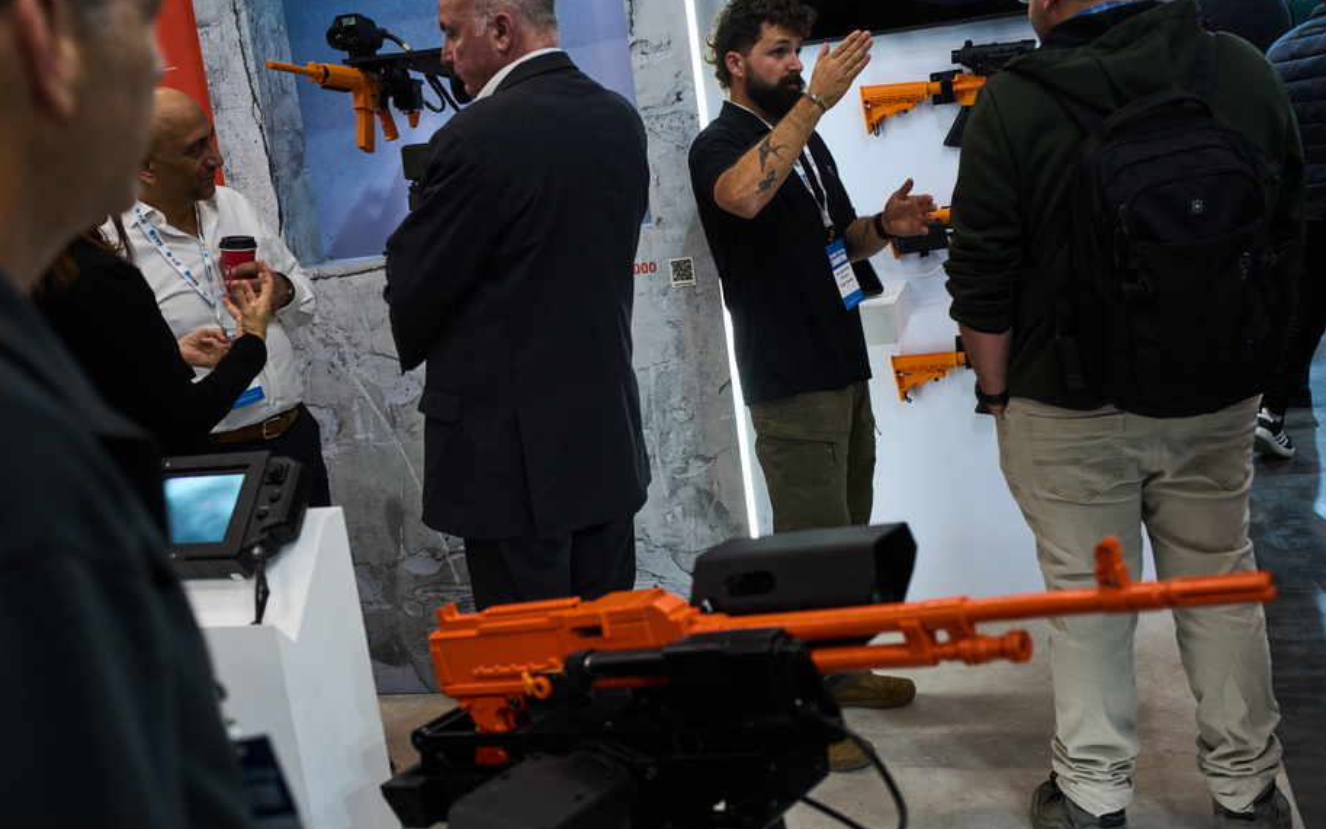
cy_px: 381
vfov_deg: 32.0
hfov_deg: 49.2
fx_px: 1446
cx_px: 614
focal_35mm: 40
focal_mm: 35
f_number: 3.5
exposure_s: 1/200
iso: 800
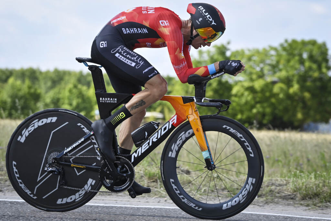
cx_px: 166
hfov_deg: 20.0
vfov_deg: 13.4
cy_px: 110
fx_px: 938
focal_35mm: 102
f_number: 4
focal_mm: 102
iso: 200
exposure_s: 1/2000
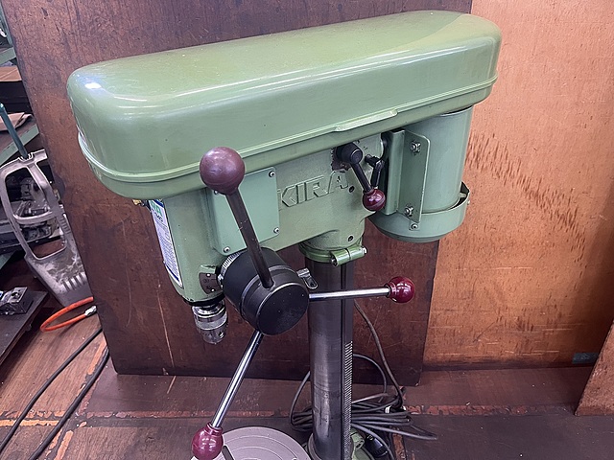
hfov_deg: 67.3
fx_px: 461
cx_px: 307
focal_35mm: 26
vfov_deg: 53.1
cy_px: 230
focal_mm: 5.1
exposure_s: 1/60
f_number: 1.6
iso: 200
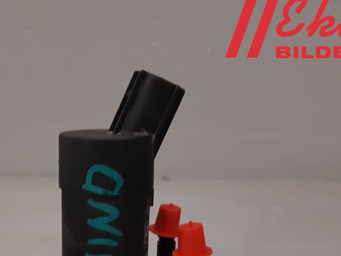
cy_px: 285
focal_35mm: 59
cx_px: 70
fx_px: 581
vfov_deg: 23.2
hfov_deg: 31.9
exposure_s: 1/50
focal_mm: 3.93
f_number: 1.7
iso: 100
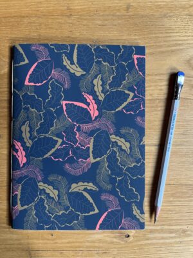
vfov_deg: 67.3
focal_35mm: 26
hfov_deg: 53.1
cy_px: 129
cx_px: 96
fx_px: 193
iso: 500
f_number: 1.6
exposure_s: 1/60
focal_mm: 5.1
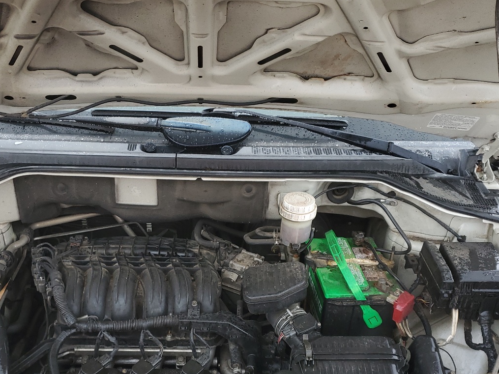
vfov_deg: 34.7
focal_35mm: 41
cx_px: 213
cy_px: 260
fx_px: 591
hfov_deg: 45.6
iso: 53
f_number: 1.5
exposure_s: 1/60.2
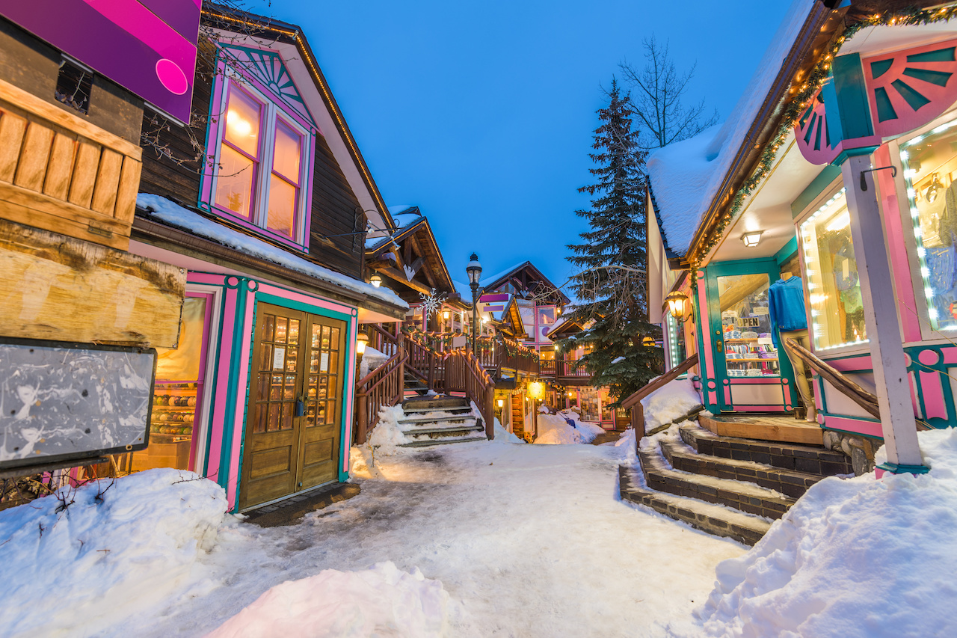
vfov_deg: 73.7
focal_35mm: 16
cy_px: 319
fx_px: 425
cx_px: 478
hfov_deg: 96.7
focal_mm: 16
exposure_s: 3
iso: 64
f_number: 8
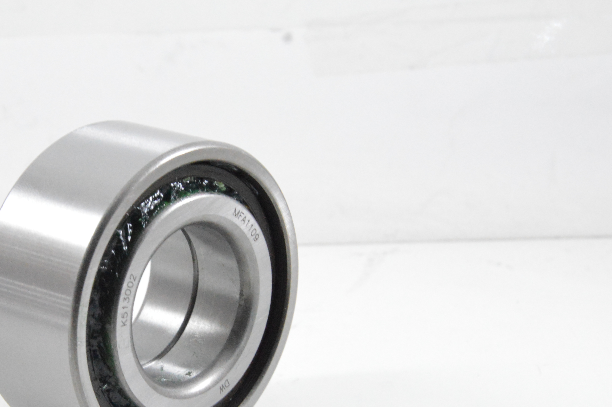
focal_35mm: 139
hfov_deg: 14.7
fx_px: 2361
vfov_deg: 9.8
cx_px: 145
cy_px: 309
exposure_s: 1/100
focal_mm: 40
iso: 3200
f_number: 7.1
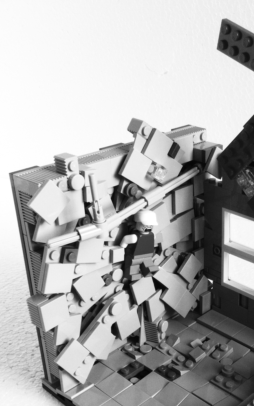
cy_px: 259
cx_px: 208
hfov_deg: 23.6
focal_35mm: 54
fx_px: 598
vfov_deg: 37.3
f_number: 2.8
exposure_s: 1/60
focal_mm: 3.85
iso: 80
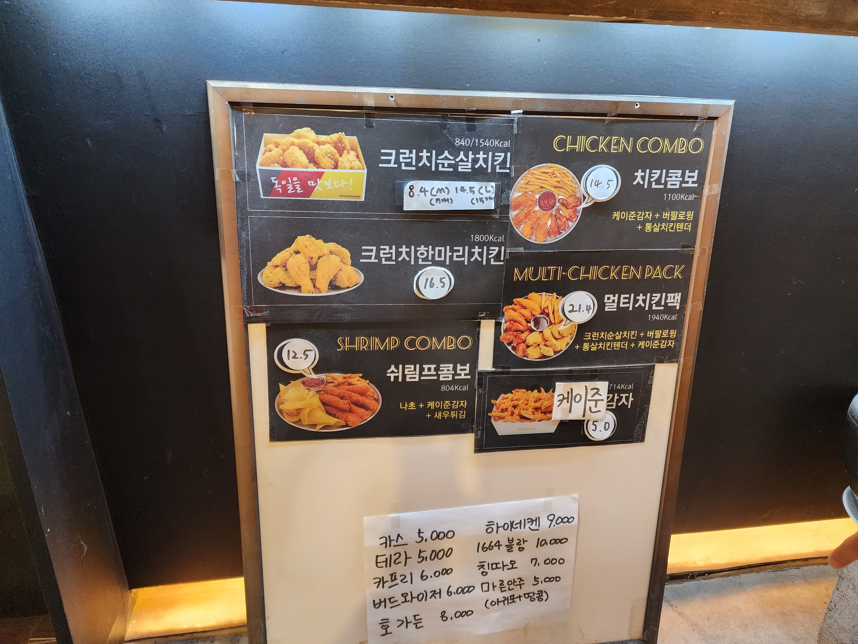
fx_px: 570
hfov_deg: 73.9
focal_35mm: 23
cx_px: 429
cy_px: 322
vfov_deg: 58.9
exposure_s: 1/60
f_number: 1.8
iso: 800
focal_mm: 6.4
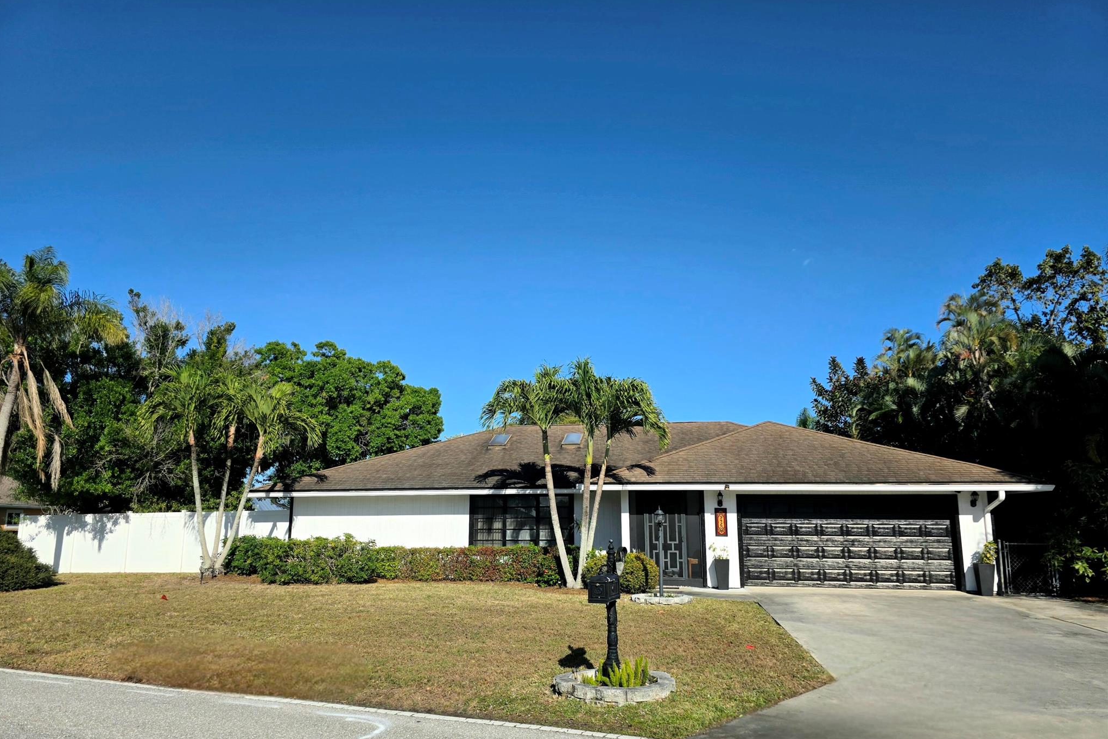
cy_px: 403
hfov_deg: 73.7
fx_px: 739
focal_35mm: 24
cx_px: 553
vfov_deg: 53.1
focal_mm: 6.3
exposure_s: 1/10000
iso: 80
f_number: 1.7
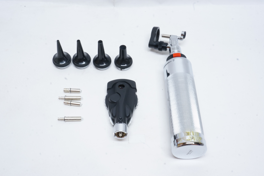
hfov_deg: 45.4
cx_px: 129
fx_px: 315
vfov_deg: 31.2
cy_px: 88
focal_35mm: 43
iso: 800
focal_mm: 28
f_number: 22
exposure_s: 1/4
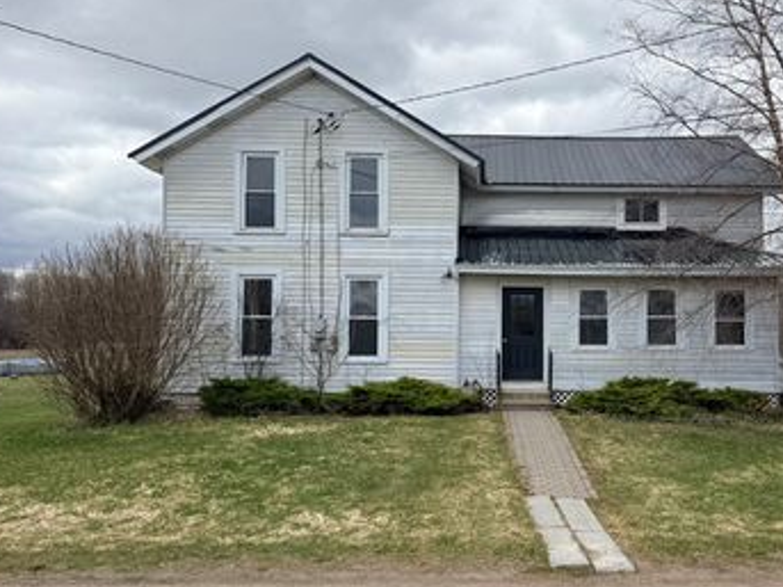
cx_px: 500
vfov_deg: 40.7
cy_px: 303
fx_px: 791
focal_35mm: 35
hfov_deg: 52.0
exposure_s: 1/4167
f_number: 1.78
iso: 80
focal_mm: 6.76
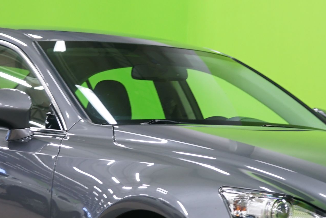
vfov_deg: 8.5
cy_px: 153
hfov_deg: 12.7
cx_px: 164
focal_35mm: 162
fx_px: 1467
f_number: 5
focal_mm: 52
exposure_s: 1/6
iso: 400
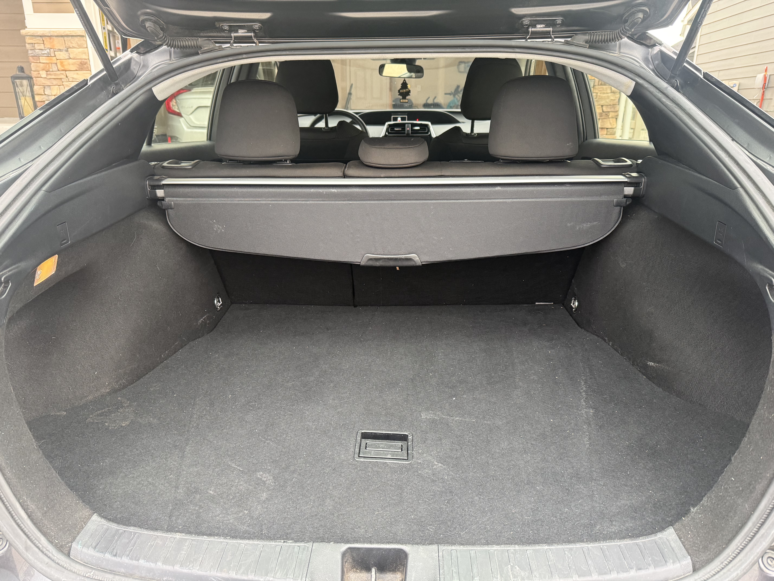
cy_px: 290
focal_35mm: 24
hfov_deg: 71.6
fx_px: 537
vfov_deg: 56.8
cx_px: 387
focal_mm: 6.76
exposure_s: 1/60
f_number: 1.78
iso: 250
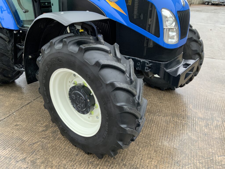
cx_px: 112
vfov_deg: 48.2
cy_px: 84
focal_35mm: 29
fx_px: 188
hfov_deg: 61.7
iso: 64
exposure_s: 1/65
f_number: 1.8
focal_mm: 3
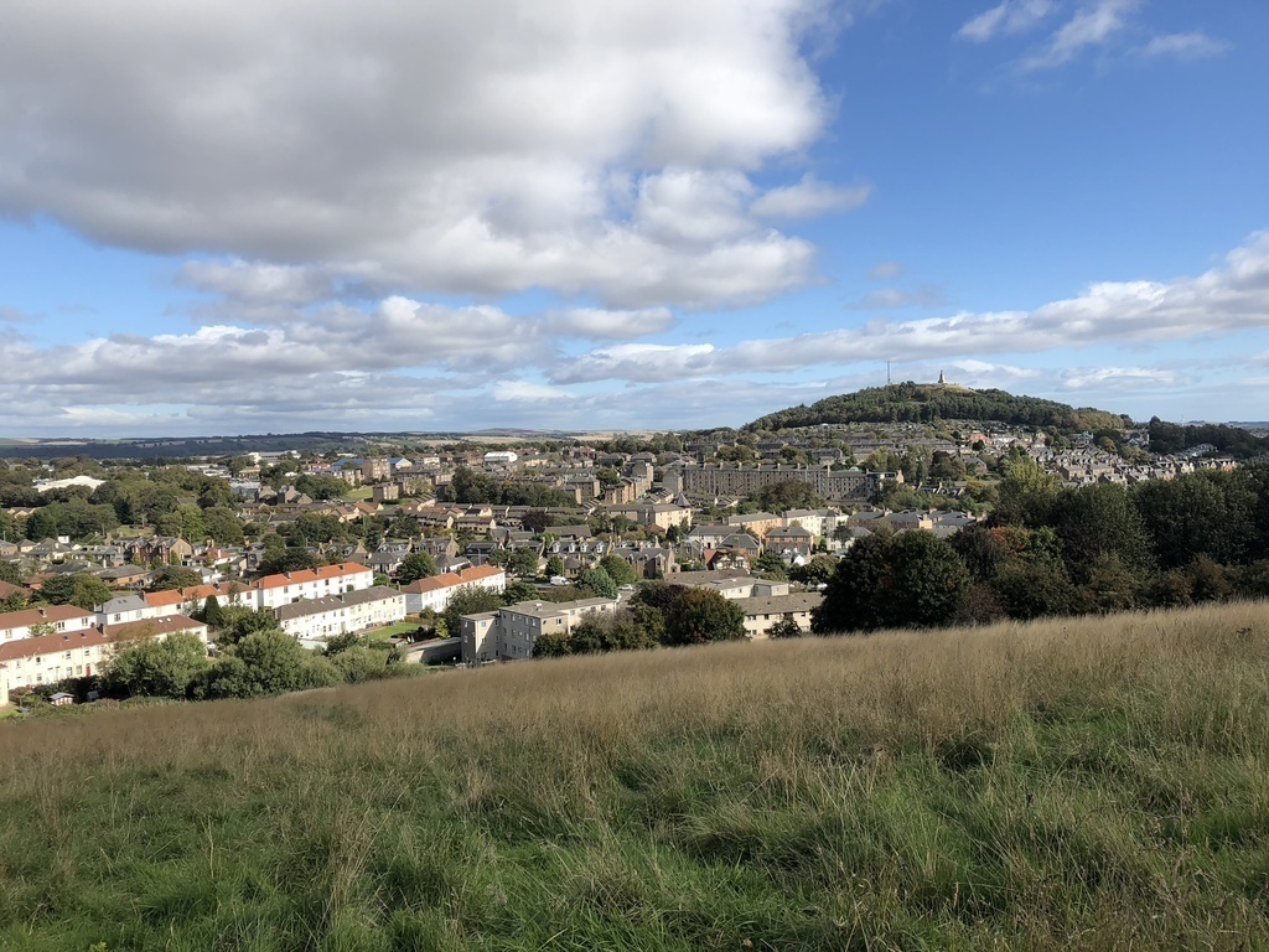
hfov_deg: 63.4
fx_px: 1026
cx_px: 634
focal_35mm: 28
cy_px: 476
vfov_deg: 49.7
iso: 20
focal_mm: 3.99
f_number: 1.8
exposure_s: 1/2288
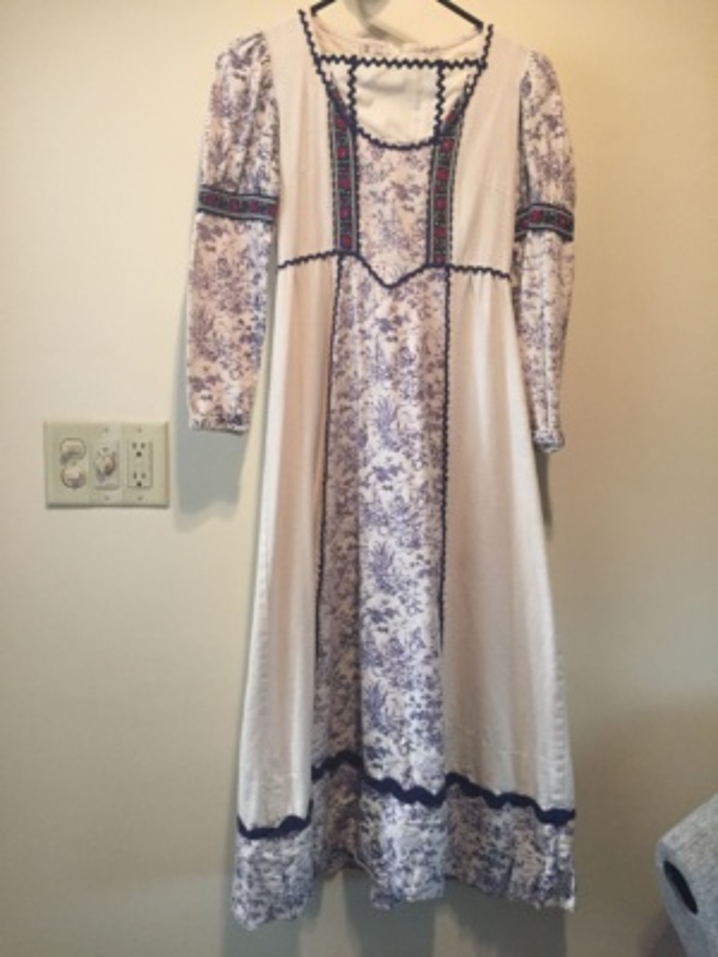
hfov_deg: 48.2
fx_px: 802
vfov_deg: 61.7
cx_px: 359
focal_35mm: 29
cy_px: 478
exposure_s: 1/30
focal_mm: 4.15
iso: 200
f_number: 2.2
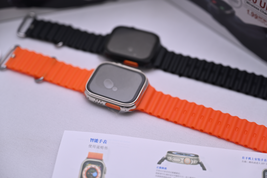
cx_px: 134
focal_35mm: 70
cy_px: 89
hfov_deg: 28.8
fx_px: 519
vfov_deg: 19.5
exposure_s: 1/100
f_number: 3.2
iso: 125
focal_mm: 70
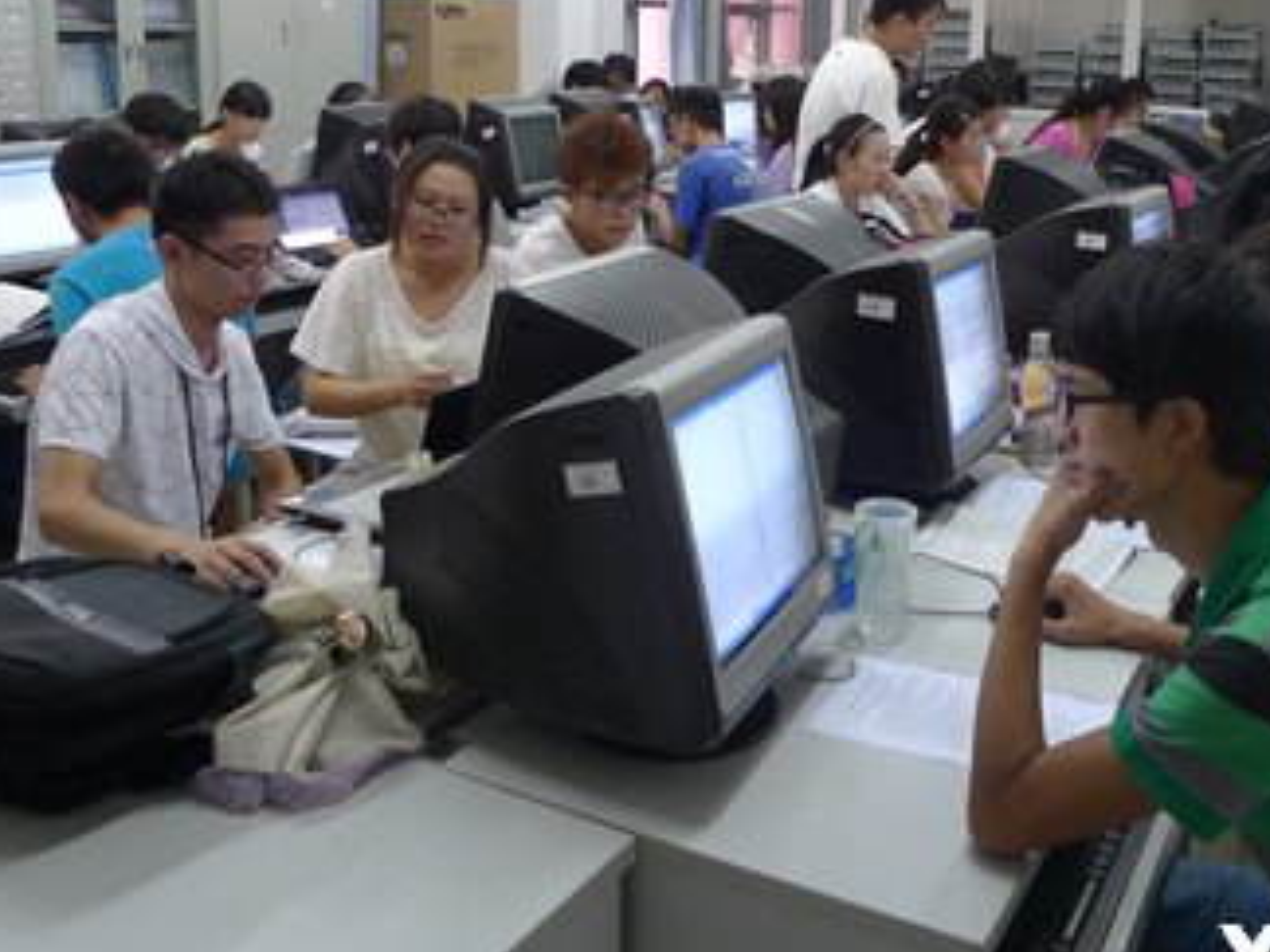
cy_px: 284
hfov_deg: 50.0
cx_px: 706
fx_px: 1357
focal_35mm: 37
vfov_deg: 38.0
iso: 160
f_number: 2
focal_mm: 5.1
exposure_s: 1/30
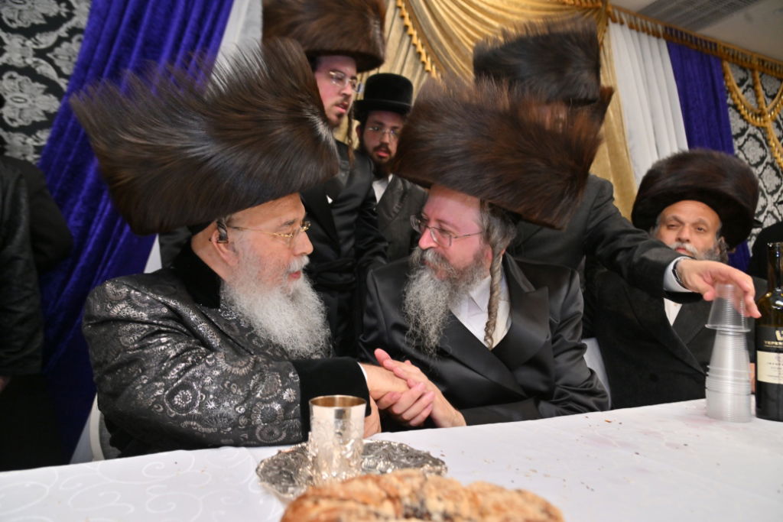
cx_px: 392
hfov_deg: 73.7
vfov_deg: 53.1
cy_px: 261
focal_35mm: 24
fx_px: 522
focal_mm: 24
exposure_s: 1/200
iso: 640
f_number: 4.5
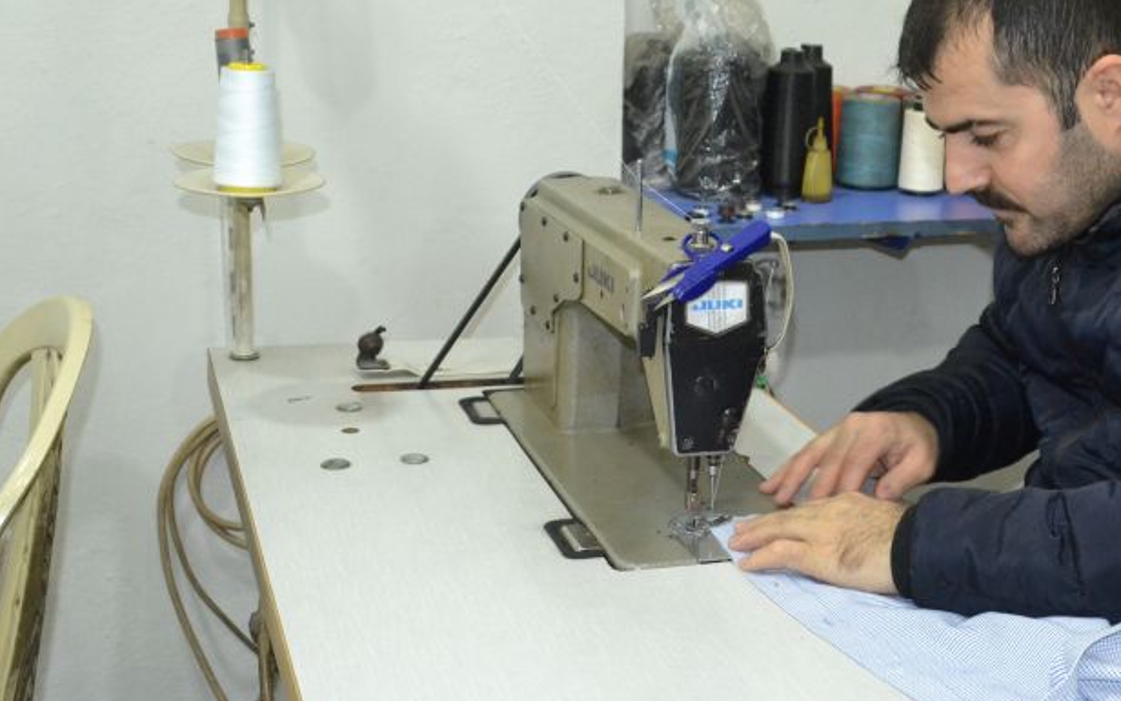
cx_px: 823
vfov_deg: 22.0
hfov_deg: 33.9
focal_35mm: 59
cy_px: 333
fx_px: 1803
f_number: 3.8
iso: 1800
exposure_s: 1/60
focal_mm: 22
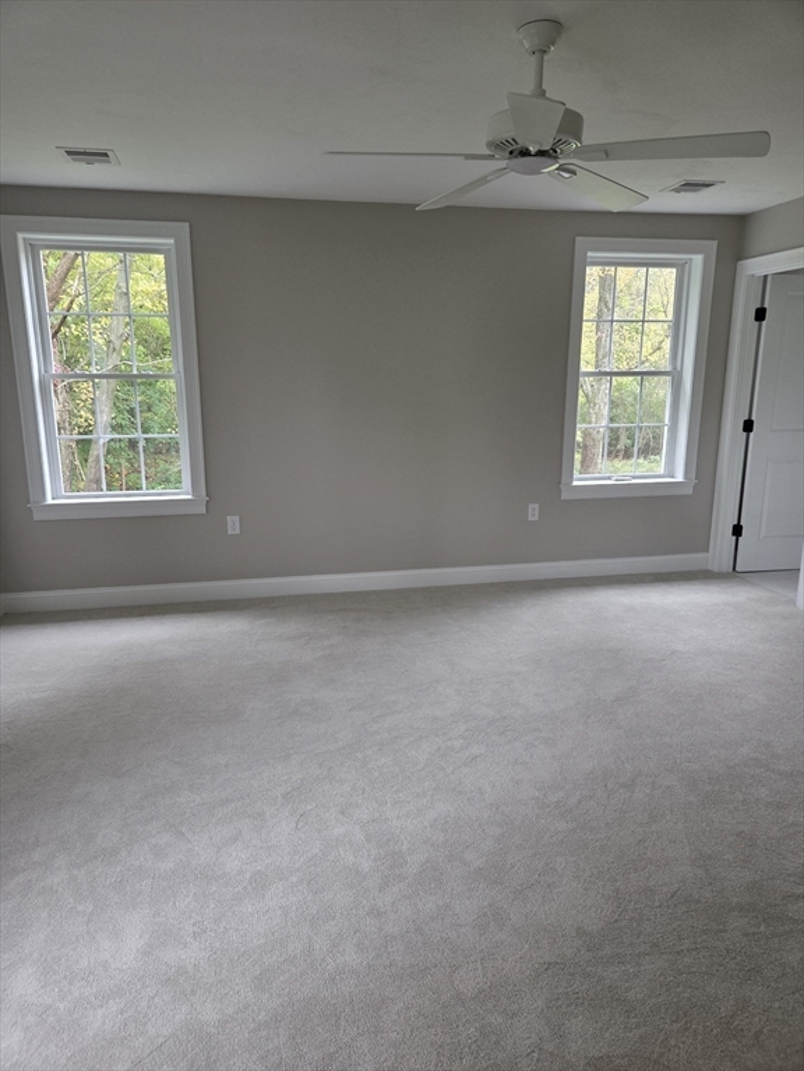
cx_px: 402
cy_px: 536
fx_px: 712
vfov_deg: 73.9
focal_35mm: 23
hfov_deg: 58.9
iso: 250
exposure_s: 1/120
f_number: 1.8
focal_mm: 5.4
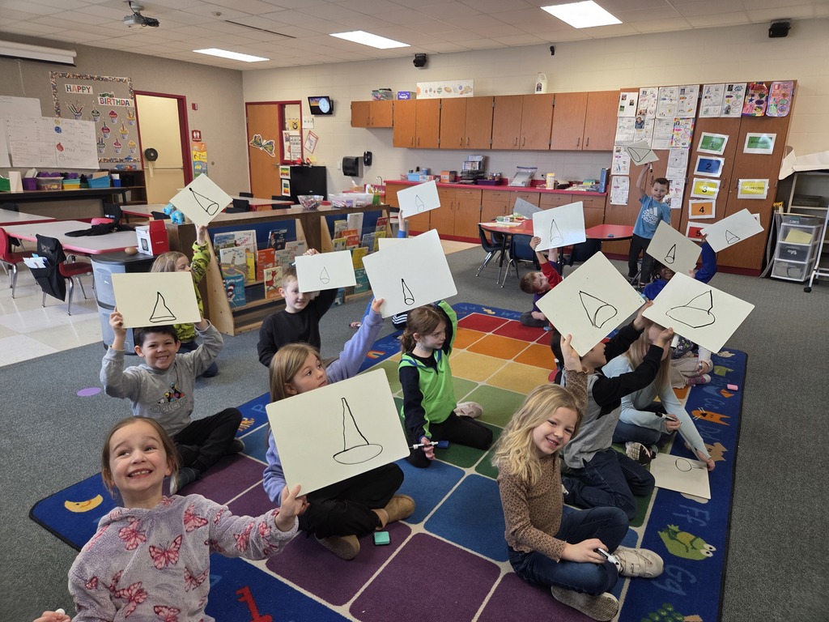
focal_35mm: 23
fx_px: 551
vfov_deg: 58.9
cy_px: 311
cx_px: 414
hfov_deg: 73.9
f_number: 1.8
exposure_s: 1/120
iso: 200
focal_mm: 5.4
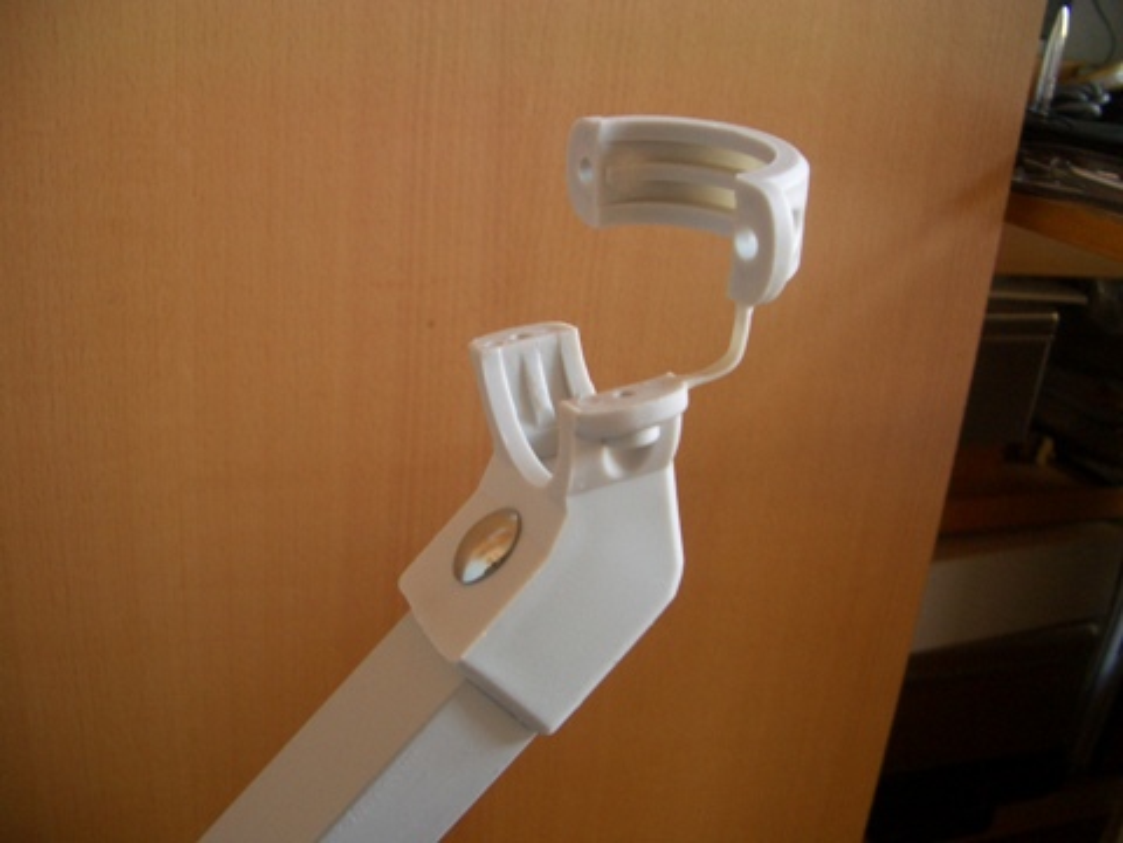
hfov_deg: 52.6
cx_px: 562
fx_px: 1135
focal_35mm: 35
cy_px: 422
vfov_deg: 40.7
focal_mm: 5.8
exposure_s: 1/15
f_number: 2.6
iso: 100
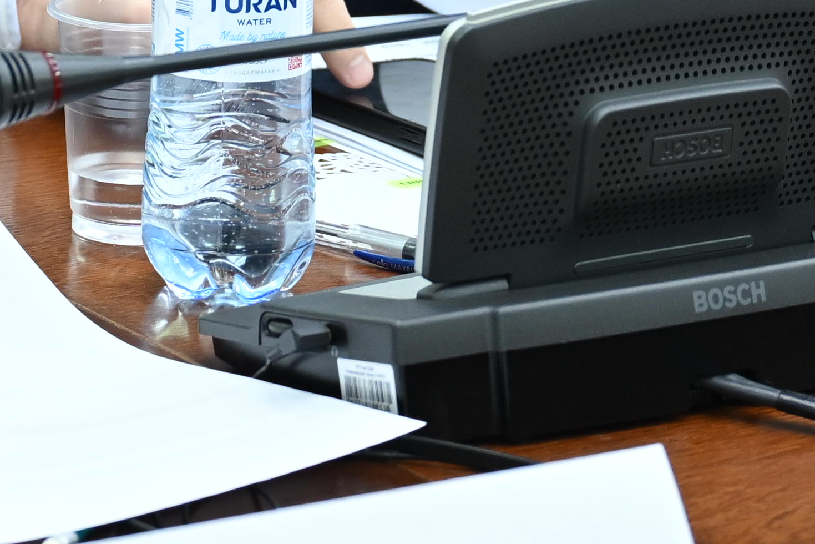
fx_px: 5343
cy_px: -495
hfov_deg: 8.5
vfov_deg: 5.7
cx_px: -374
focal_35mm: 236
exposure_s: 1/200
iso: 640
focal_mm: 42
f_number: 3.5
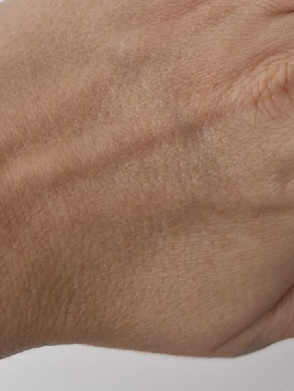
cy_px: 9
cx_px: 353
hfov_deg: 22.2
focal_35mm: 61
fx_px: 691
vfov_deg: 29.7
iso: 50
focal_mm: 5.4
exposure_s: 1/100
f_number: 1.8
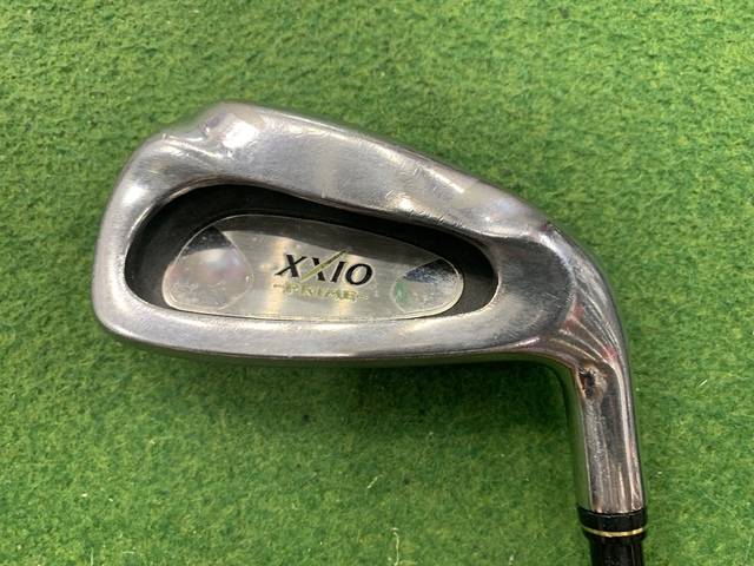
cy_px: 283
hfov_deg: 67.3
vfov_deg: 53.1
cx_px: 377
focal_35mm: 26
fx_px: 566
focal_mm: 4.25
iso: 200
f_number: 1.8
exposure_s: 1/60
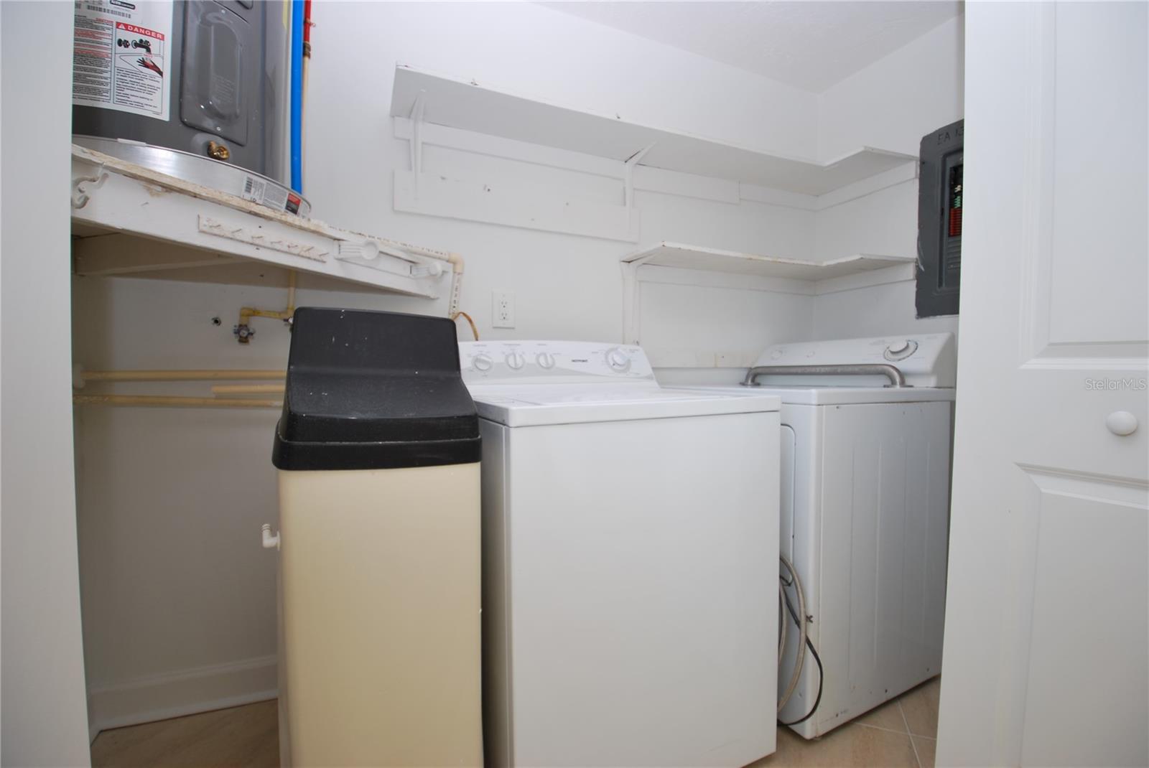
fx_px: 479
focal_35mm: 15
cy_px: 384
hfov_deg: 100.3
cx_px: 574
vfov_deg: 77.4
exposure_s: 1/60
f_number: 3.5
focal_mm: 10
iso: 100
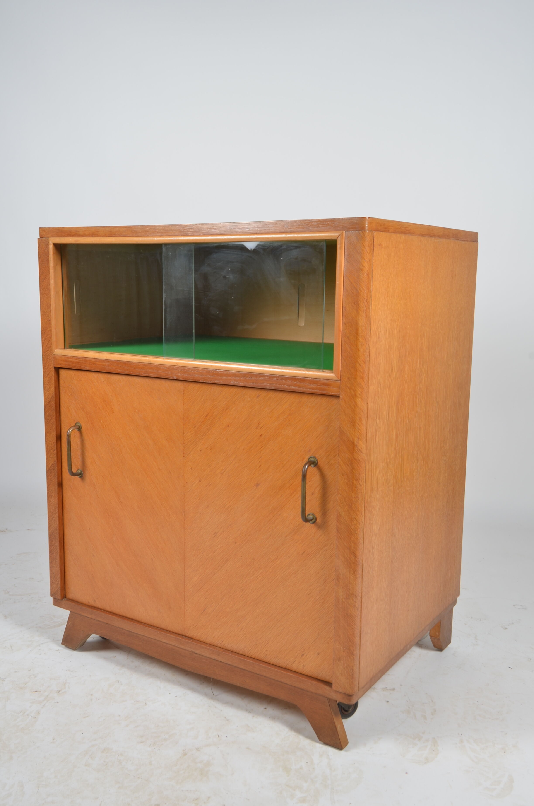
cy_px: 403
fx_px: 805
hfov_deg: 36.7
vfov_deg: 53.2
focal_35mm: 36
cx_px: 267
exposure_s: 1/125
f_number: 11
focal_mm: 24
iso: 100
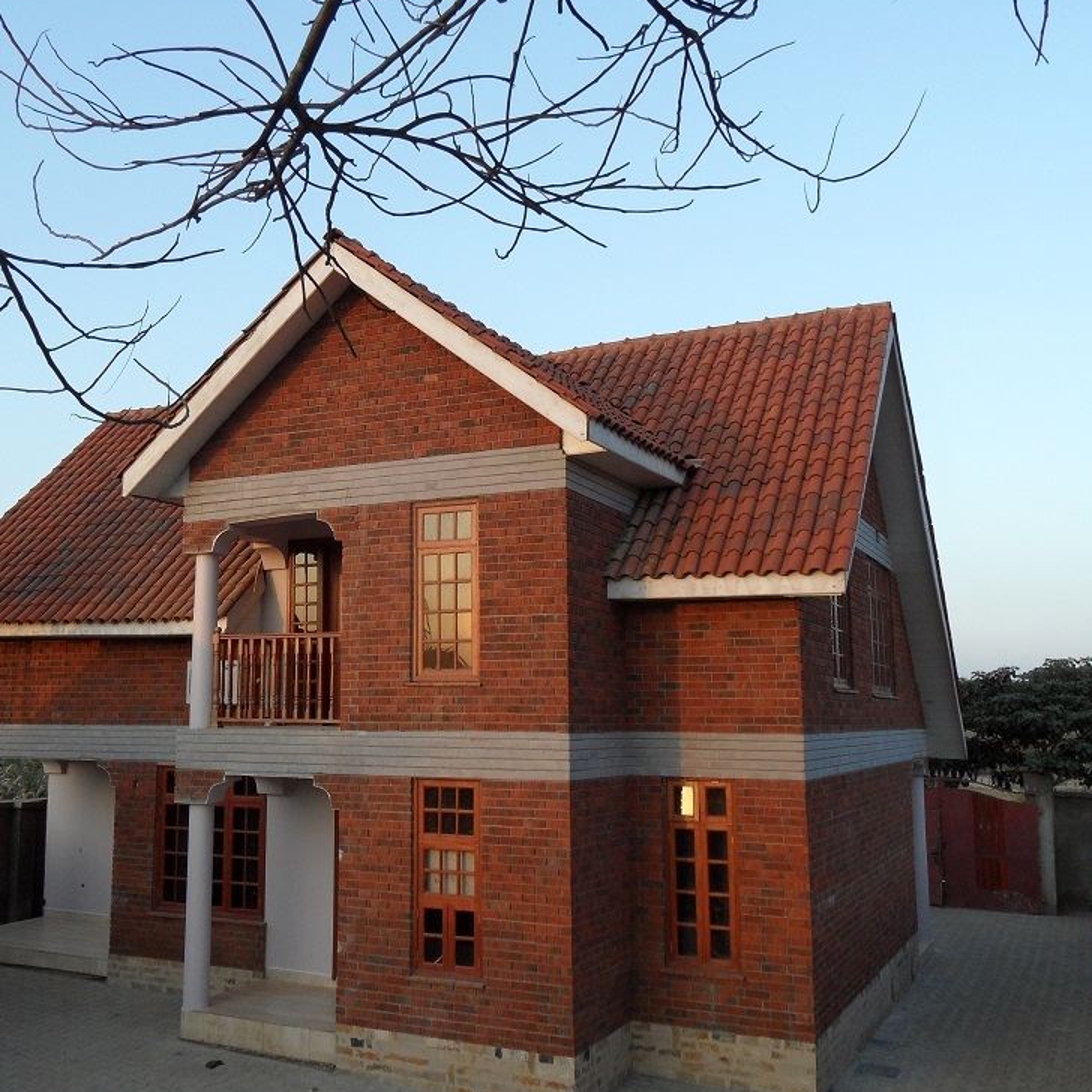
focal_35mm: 34
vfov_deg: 48.5
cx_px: 414
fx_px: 1213
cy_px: 544
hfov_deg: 48.0
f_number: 3.4
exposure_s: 1/125
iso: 80
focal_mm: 4.6
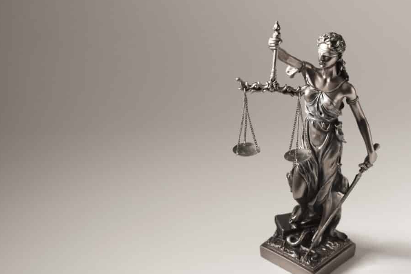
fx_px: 674
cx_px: 219
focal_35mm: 59
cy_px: 149
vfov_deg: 23.0
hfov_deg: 33.9
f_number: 9
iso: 100
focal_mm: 52
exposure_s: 1/125
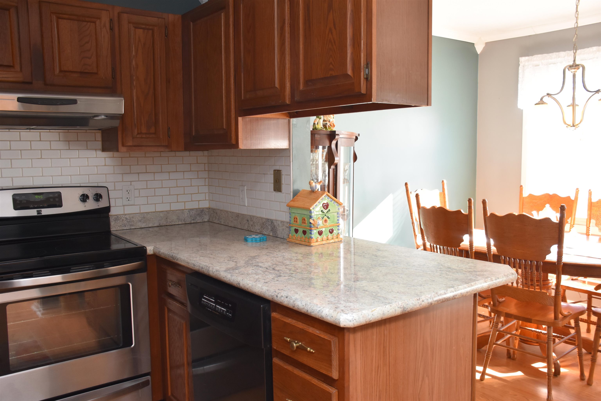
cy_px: 200
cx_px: 300
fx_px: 551
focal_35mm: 33
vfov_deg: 40.0
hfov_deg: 57.2
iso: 720
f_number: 4
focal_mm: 22
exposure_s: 1/60
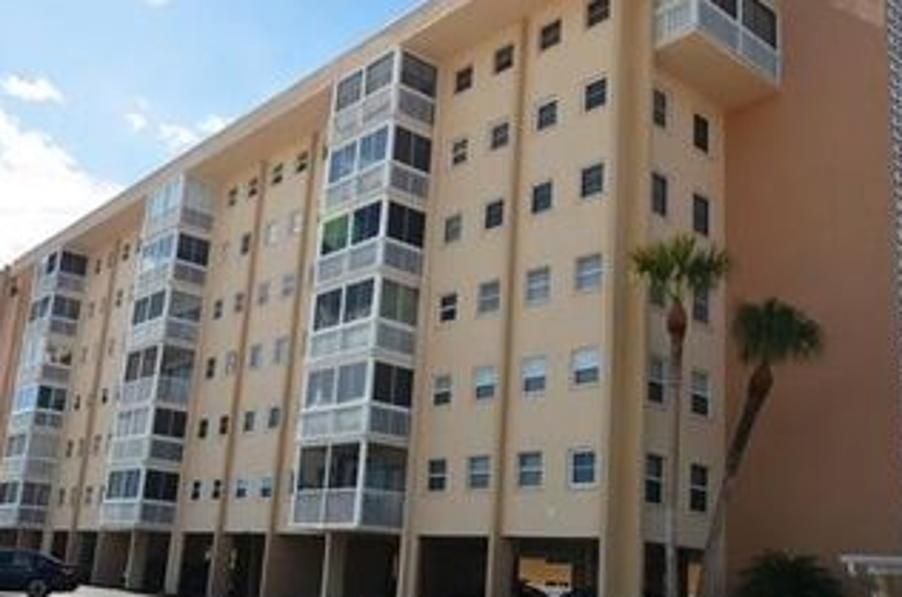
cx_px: 437
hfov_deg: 50.8
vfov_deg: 34.8
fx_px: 950
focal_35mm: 38
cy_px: 336
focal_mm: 16
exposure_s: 1/200
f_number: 11
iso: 100
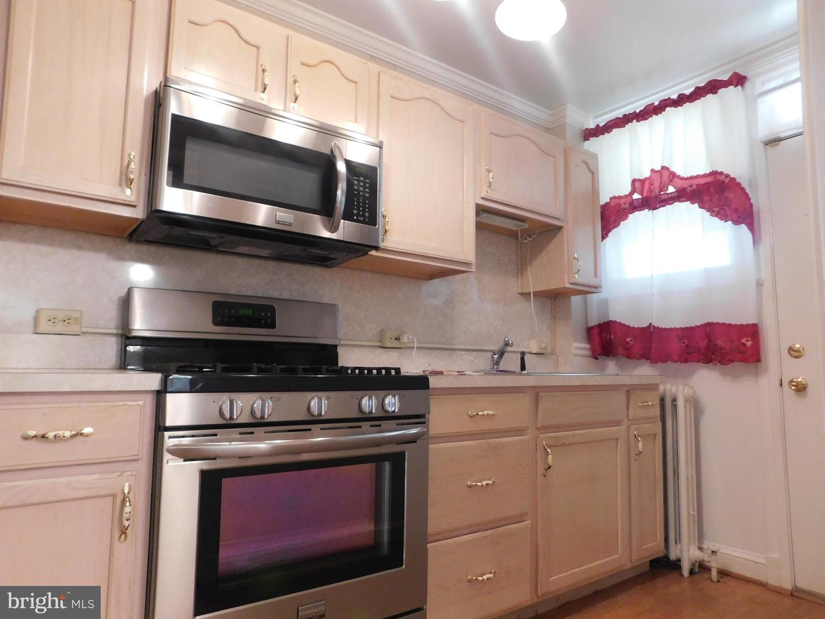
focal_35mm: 23
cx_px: 412
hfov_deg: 73.9
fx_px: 548
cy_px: 310
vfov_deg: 58.9
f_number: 3
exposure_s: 1/30
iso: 400
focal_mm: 4
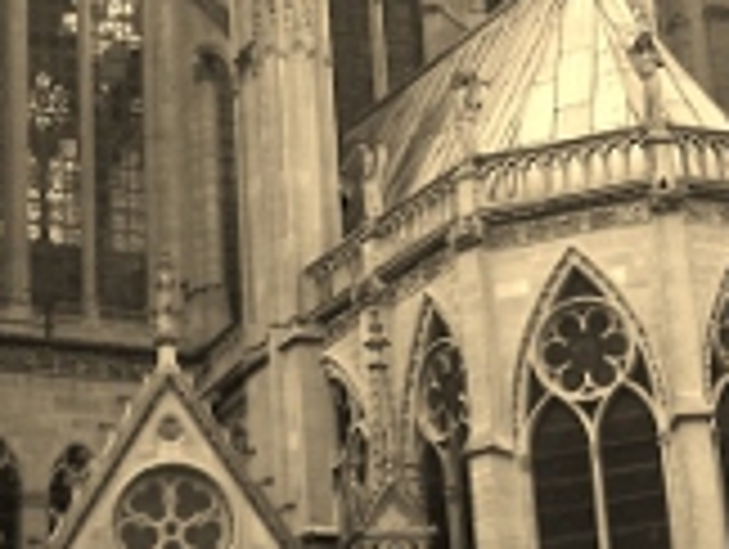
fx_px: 2573
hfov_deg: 16.0
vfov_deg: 11.5
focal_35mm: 122
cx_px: 585
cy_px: -358
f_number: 2.8
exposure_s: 1/125
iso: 50
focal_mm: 6
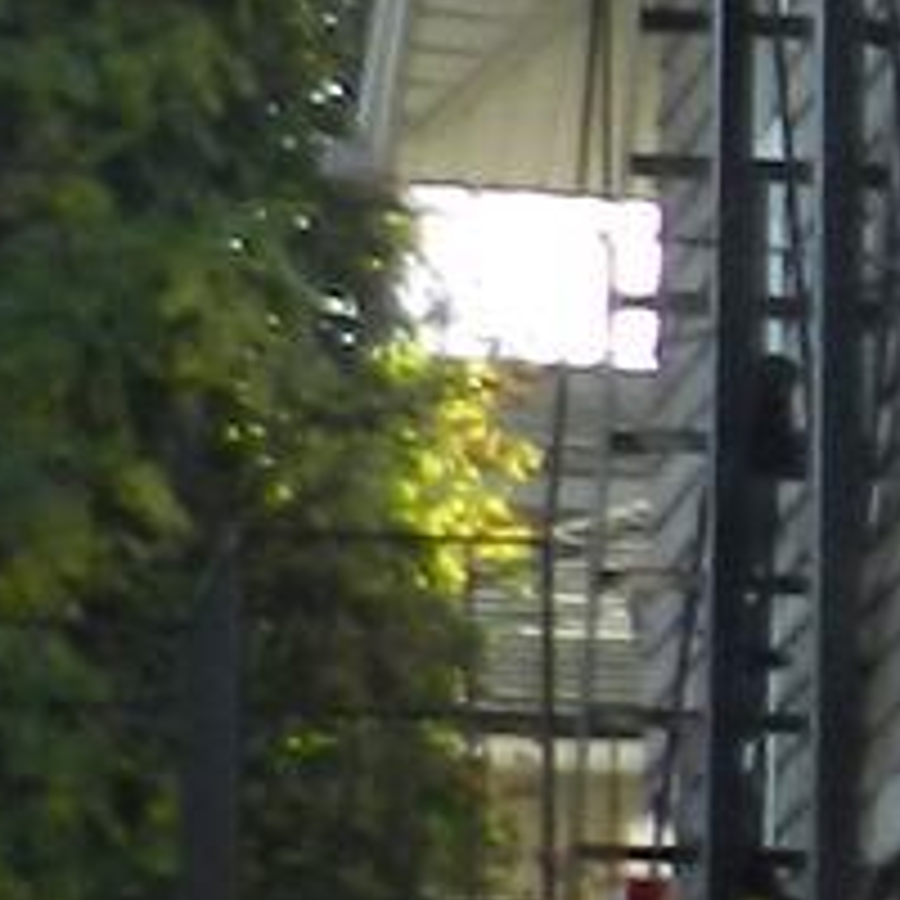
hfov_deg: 5.2
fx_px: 8530
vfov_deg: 6.0
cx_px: 3866
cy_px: 630
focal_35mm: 290
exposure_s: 1/400
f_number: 3.7
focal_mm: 5.6
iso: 160
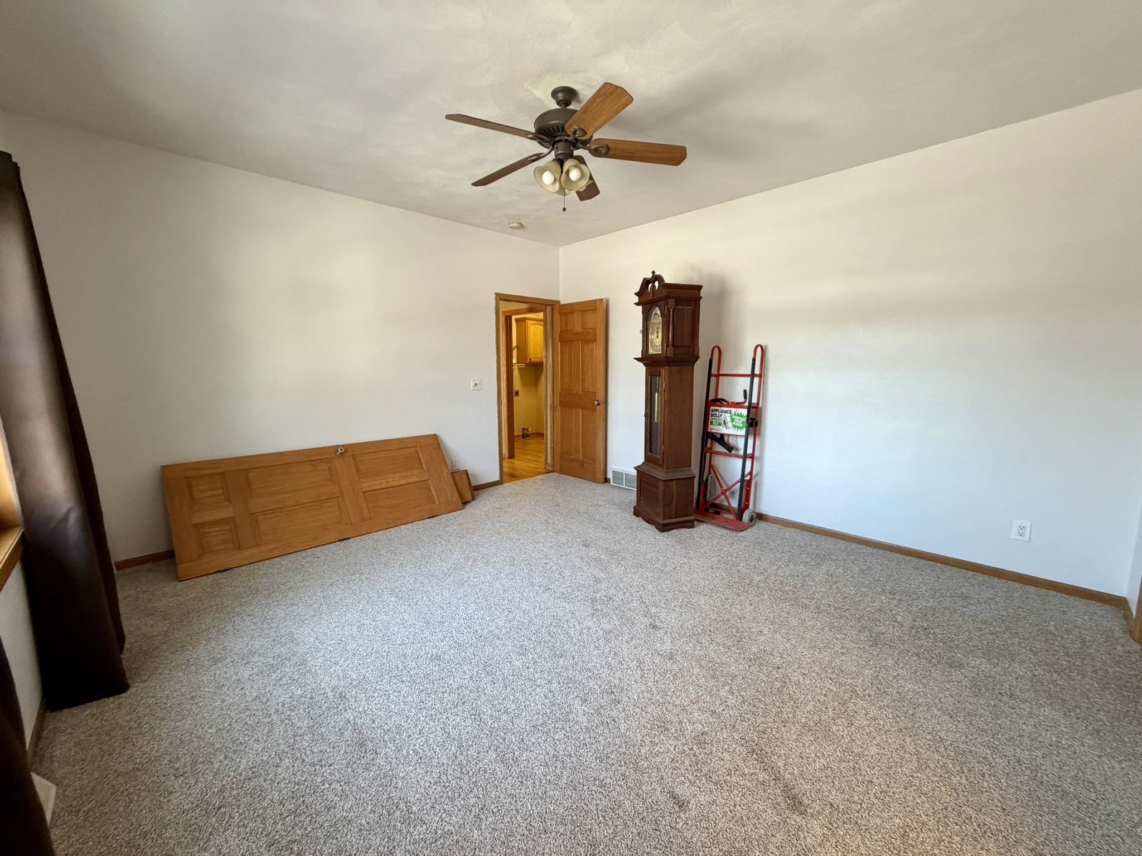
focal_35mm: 14
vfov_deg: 85.7
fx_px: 462
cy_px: 428
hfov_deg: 102.1
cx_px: 571
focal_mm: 2.22
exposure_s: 1/120
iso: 320
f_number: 2.2
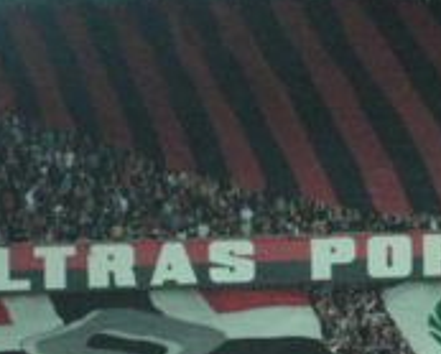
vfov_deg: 5.0
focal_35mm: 311
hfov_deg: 6.2
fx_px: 4066
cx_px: 568
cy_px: 284
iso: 800
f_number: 4.2
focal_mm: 16.87
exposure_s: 1/125
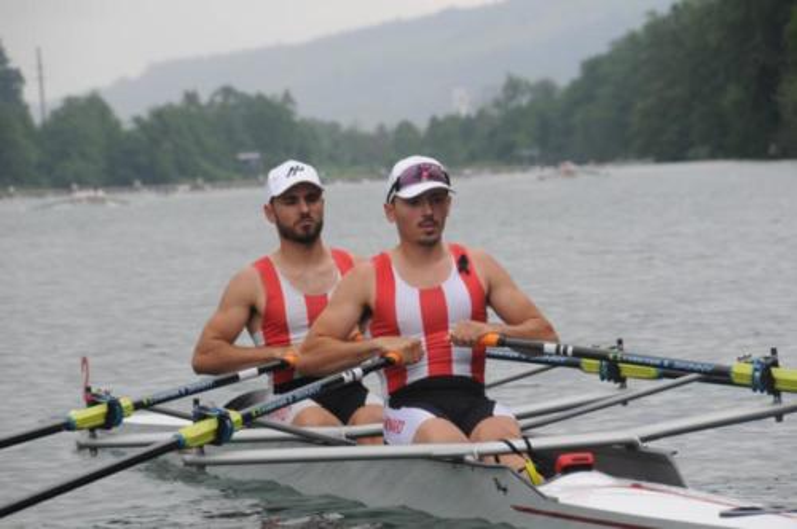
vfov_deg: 5.2
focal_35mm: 262
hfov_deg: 7.9
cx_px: 398
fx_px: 5804
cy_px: 264
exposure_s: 1/400
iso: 500
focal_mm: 175
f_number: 10
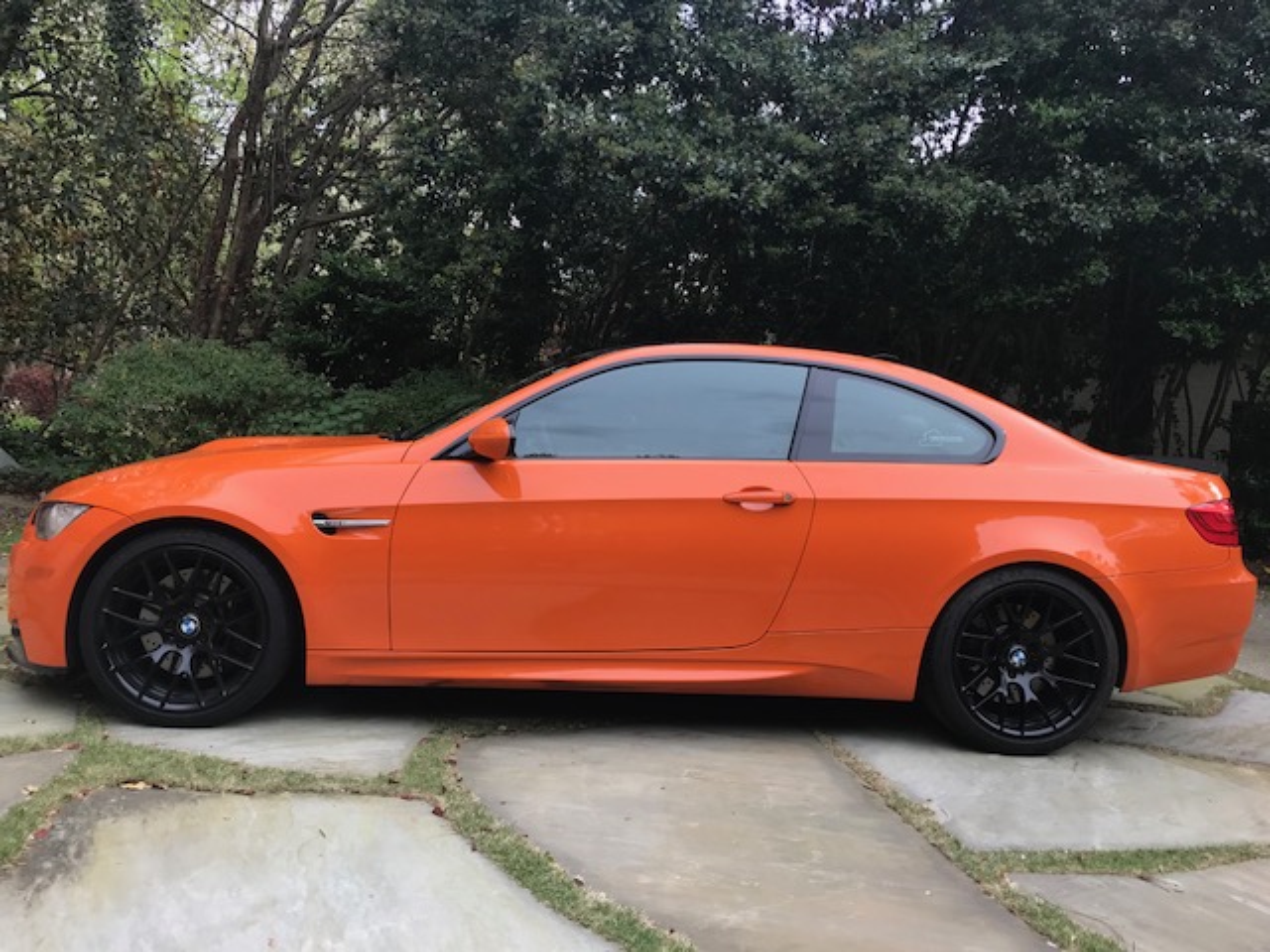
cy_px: 476
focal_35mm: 28
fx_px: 1027
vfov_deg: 49.7
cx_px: 635
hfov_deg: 63.4
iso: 20
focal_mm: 3.99
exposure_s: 1/342
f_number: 1.8
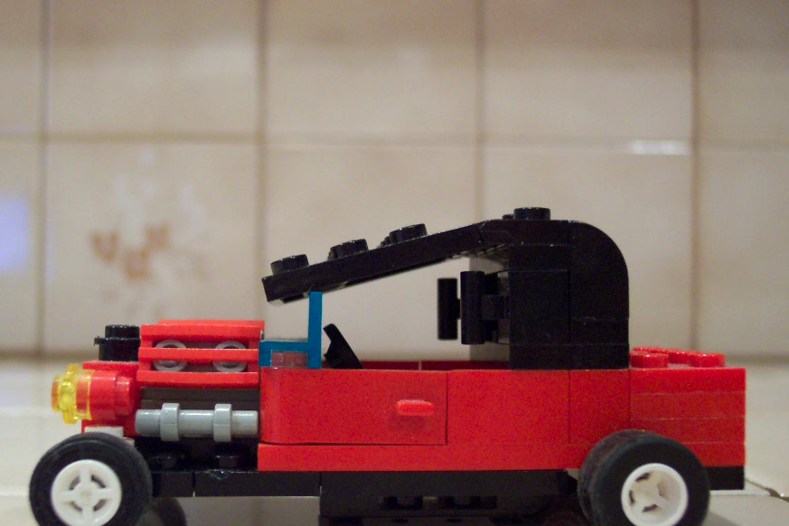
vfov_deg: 28.6
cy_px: 308
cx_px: 373
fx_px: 1030
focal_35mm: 47
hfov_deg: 41.9
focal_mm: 8
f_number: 2.8
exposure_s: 1/20
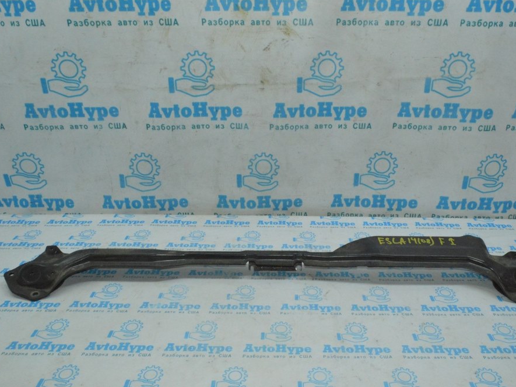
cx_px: 271
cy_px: 194
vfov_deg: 46.8
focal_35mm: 30
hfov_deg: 59.9
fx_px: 447
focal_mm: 18
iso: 5000
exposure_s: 1/60
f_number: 22
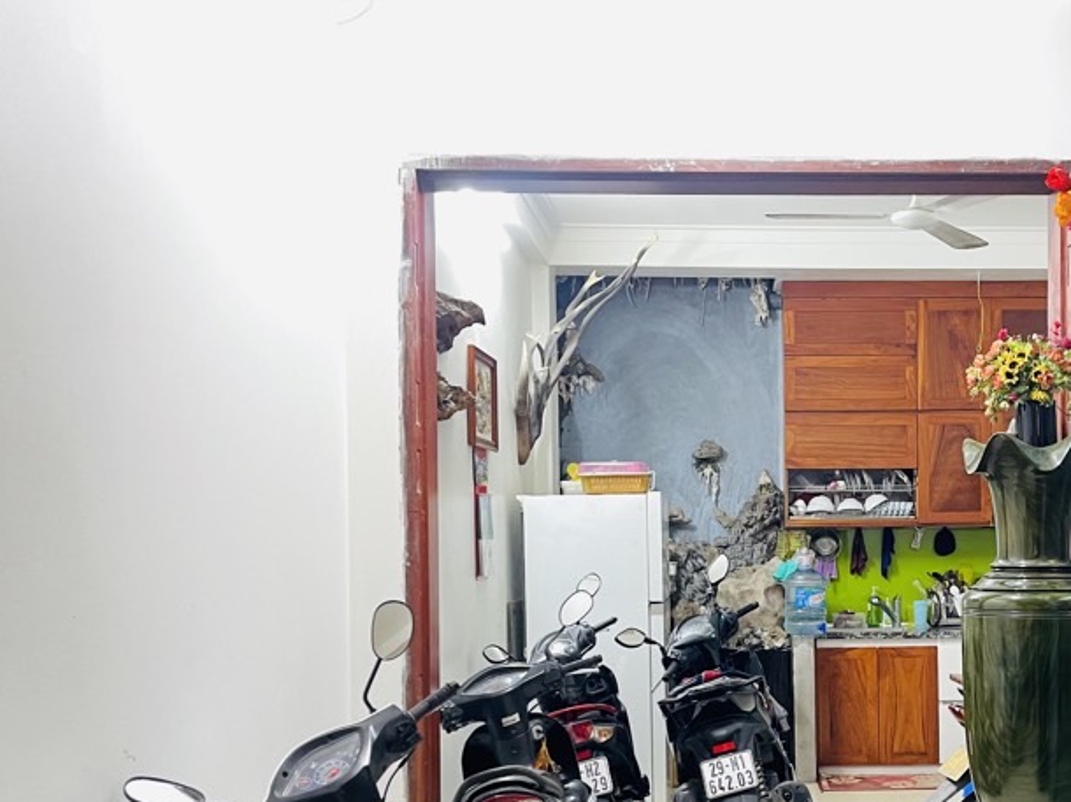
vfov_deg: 34.0
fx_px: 1299
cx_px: 806
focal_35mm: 42
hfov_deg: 43.4
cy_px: 544
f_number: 1.6
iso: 500
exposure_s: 1/25
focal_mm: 5.1
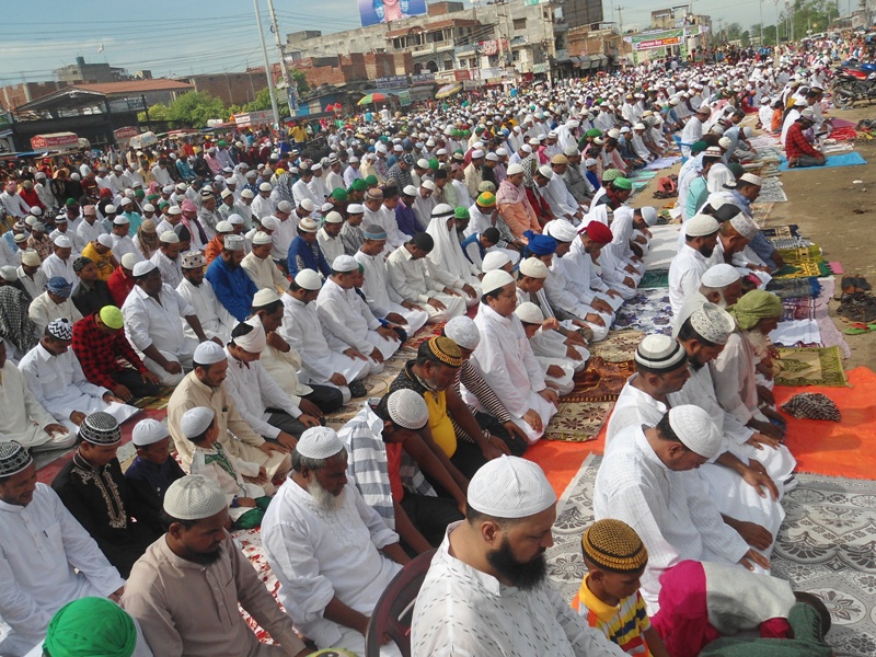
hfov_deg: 58.4
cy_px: 328
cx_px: 438
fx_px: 784
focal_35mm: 31
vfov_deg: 45.4
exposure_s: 1/250
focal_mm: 5.6
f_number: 8.5
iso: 80
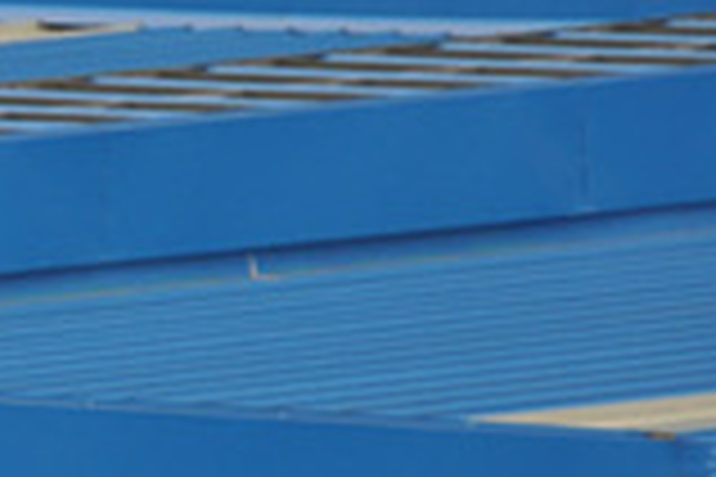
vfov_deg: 1.5
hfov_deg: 2.3
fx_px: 17684
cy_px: 414
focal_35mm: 889
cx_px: -739
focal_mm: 135
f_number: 6
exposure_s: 1/500
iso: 200
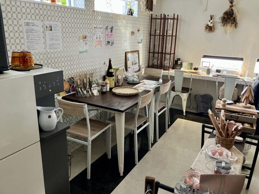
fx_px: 210
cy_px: 97
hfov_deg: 63.4
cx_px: 130
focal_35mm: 28
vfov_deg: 49.8
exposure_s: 1/33
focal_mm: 3.99
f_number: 1.8
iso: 250
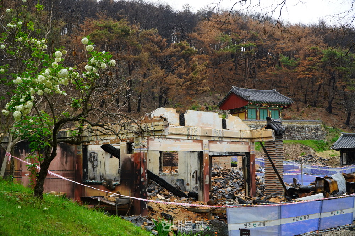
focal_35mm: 42
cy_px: 118
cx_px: 178
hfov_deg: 46.4
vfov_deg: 31.9
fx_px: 414
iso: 100
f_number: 5
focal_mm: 28
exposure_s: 1/80
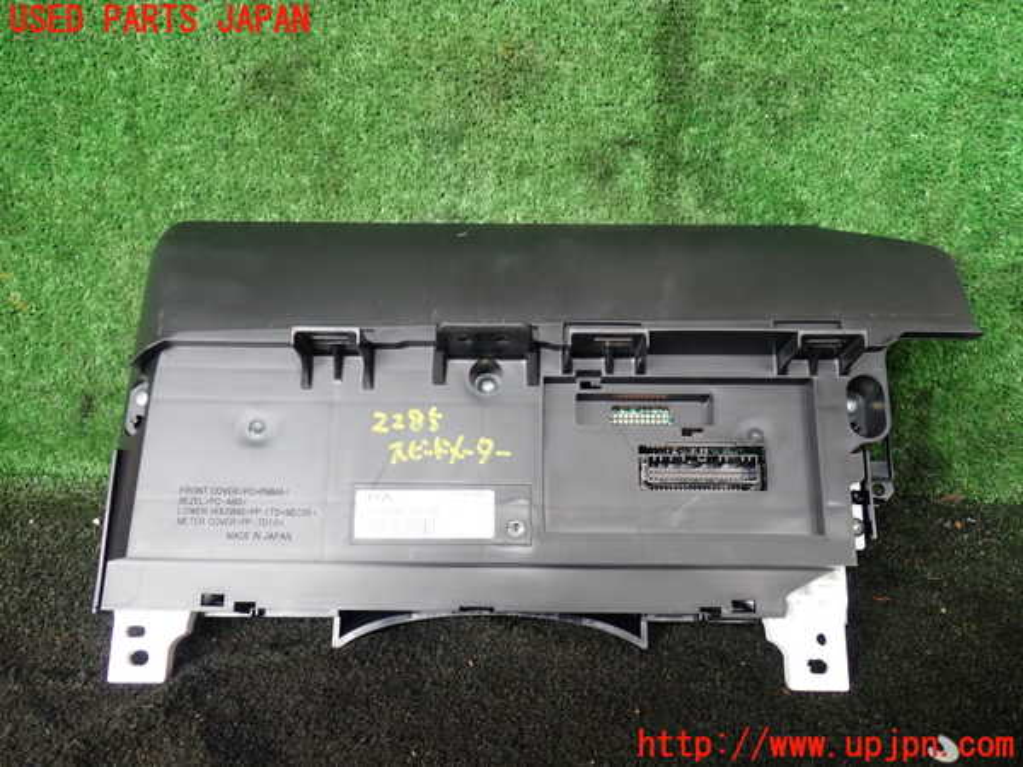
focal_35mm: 30
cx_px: 512
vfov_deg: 46.8
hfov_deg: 60.0
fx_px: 887
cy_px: 384
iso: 200
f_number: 2.3
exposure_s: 1/30
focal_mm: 5.4
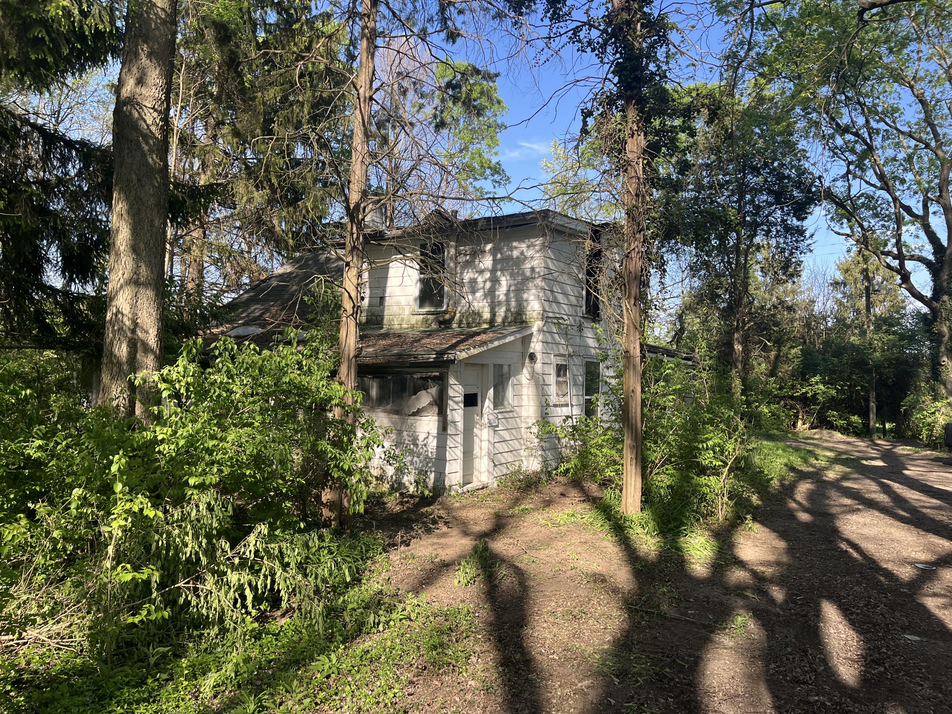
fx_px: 715
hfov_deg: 67.3
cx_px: 476
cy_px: 357
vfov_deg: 53.1
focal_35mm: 26
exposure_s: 1/858
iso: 50
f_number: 1.6
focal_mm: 5.1
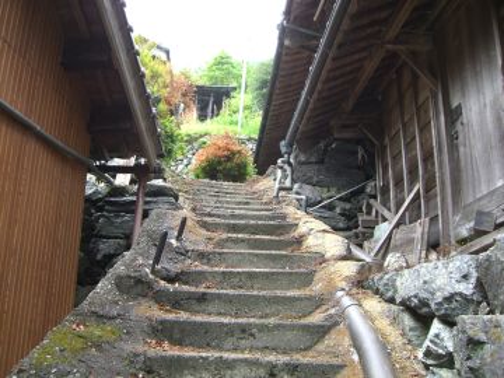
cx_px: 252
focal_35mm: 38
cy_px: 189
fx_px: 553
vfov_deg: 37.7
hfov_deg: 49.0
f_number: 2.7
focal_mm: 6.2
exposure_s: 1/60
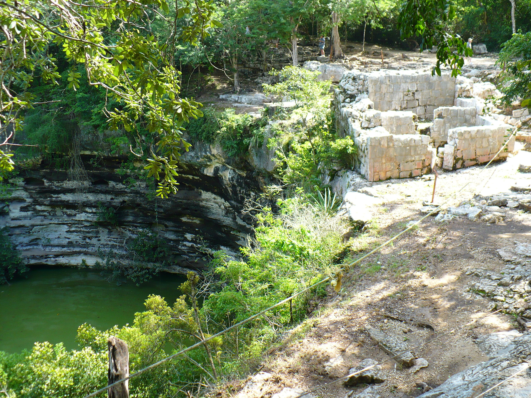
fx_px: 568
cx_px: 266
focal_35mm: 37
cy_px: 199
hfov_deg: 50.1
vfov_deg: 38.7
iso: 100
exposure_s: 1/160
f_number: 2.8
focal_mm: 6.1
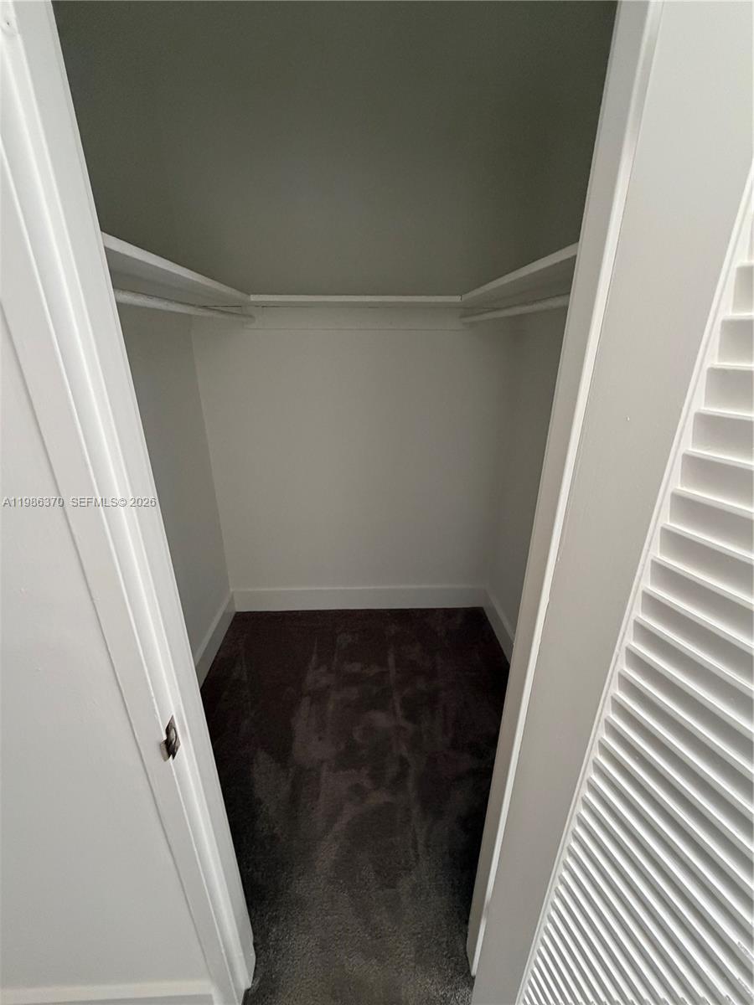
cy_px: 502
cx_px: 377
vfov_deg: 102.1
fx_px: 407
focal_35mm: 14
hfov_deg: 85.7
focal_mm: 2.22
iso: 500
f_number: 2.2
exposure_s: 1/60
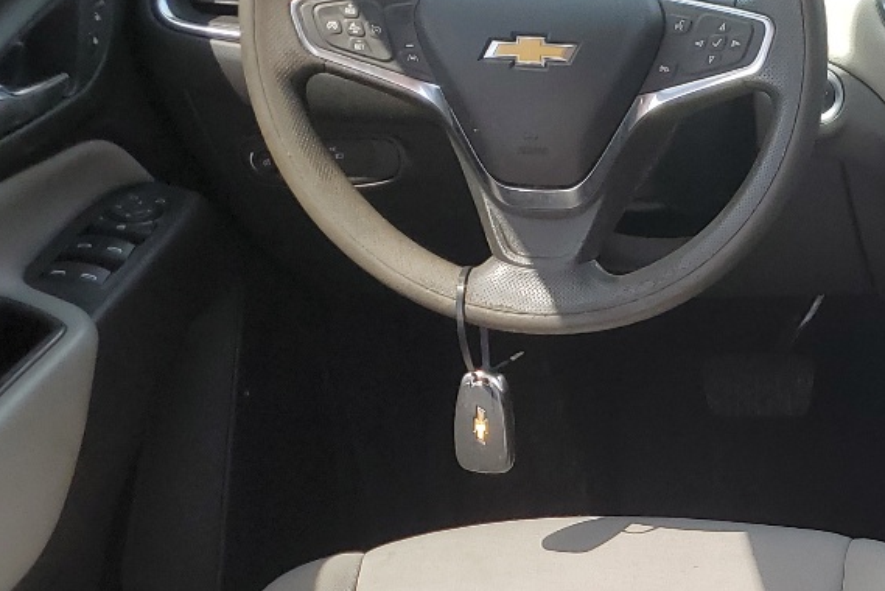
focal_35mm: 76
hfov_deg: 24.3
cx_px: 1048
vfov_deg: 17.6
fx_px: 1869
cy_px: 580
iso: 50
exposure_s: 1/312
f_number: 1.5
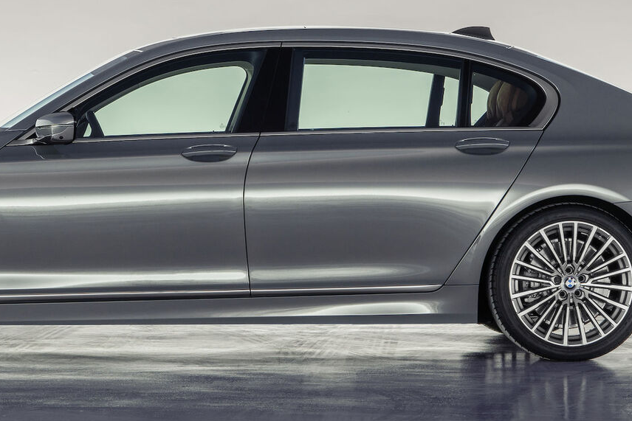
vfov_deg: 8.7
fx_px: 2757
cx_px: 178
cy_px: 46
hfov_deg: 13.0
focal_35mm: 157
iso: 200
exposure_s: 1/2
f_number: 9.5
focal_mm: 70
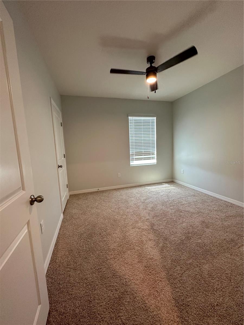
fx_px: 132
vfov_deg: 102.1
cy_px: 162
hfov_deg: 85.7
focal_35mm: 14
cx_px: 122
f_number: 2.2
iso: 200
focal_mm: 2.22
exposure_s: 1/60
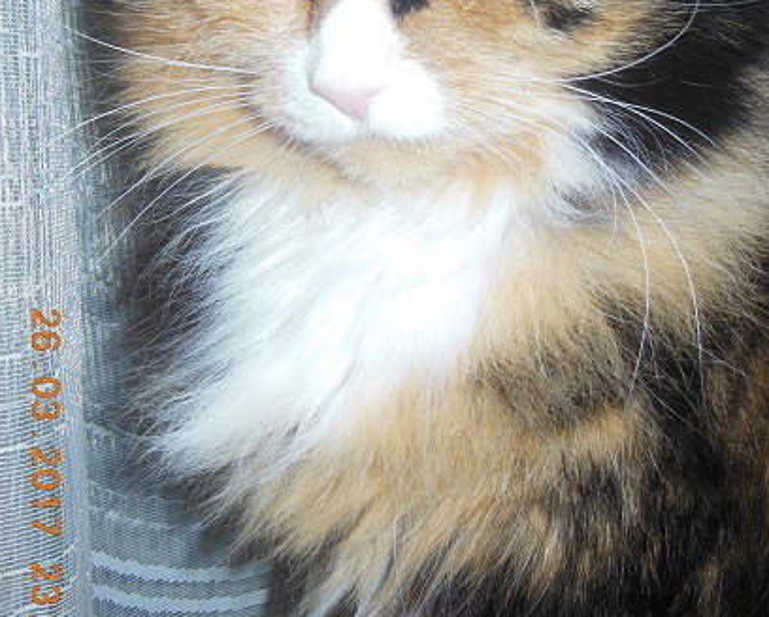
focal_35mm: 52
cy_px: 119
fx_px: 1184
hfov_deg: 36.0
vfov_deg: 28.5
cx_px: 411
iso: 125
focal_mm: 6
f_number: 3.9
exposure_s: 1/30
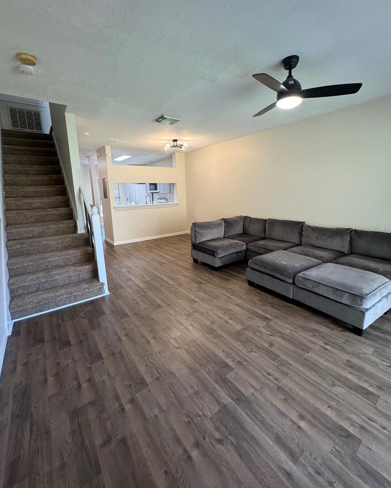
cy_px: 229
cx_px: 198
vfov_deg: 96.7
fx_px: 217
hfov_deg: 84.1
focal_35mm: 15
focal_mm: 2.22
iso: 250
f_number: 2.2
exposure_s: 1/120
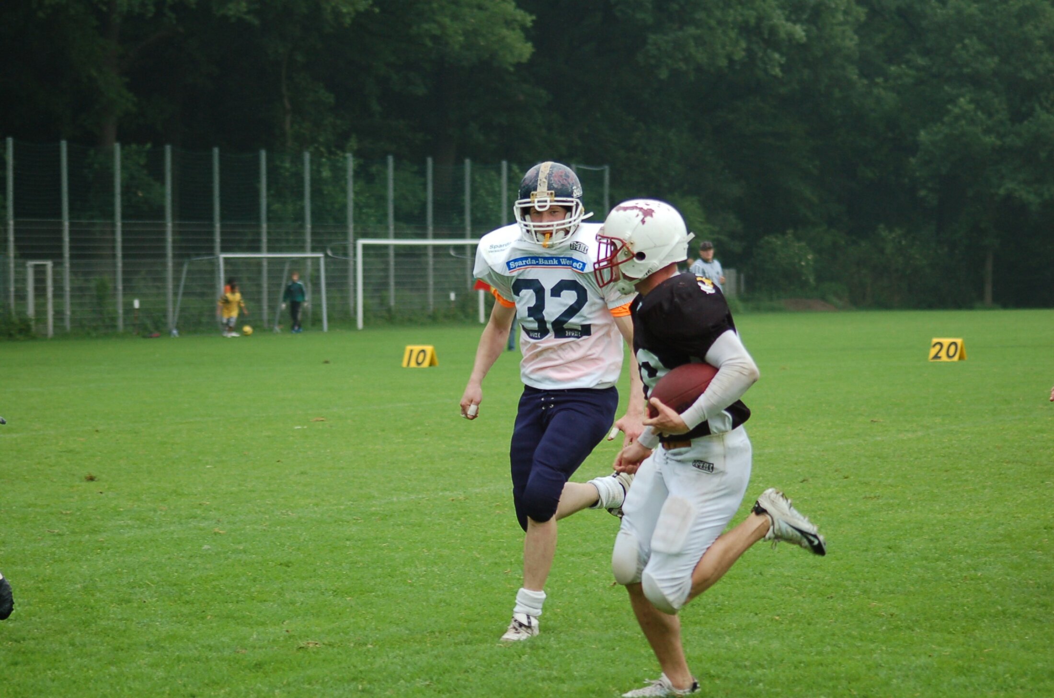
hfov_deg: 15.9
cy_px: 349
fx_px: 3770
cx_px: 527
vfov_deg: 10.6
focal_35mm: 129
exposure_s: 1/1000
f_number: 4
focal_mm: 86
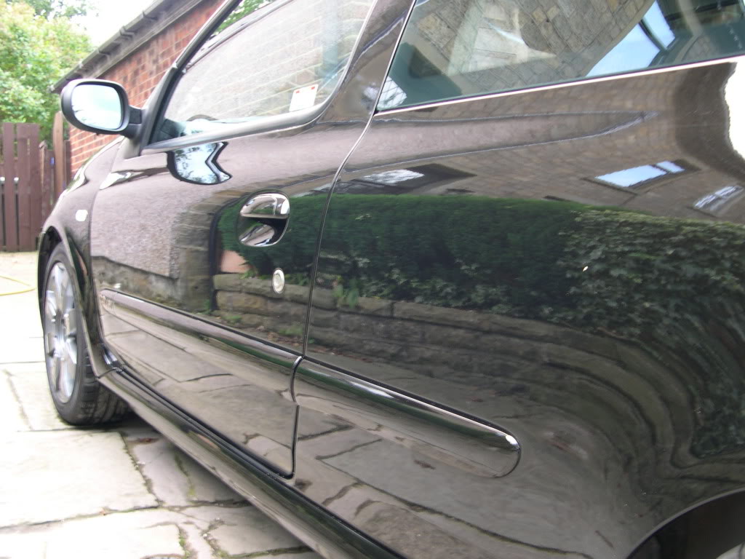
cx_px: 372
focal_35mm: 38
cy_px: 280
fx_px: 818
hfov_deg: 49.0
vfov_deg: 37.7
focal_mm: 8
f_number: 2.8
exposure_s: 1/6.5
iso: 100
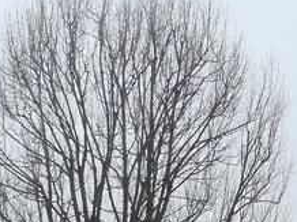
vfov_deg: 9.2
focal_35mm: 160
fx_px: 1371
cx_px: 324
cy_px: 207
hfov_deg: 12.2
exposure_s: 1/2000
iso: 80
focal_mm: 6
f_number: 2.8
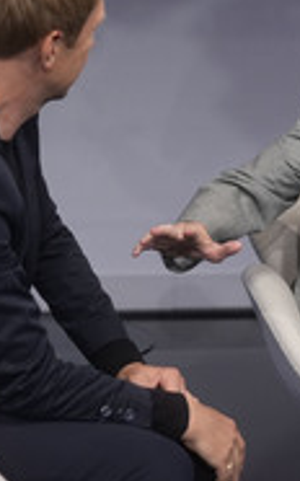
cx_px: 216
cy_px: 253
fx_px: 1454
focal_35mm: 111
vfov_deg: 18.8
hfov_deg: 11.8
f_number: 2.2
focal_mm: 30
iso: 640
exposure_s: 1/250
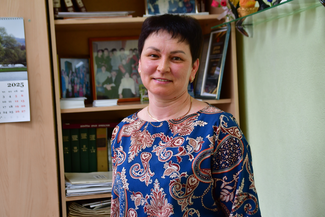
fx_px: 605
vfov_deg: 20.3
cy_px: 108
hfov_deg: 30.1
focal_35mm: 67
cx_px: 162
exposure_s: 1/160
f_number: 4.8
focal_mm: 45
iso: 560
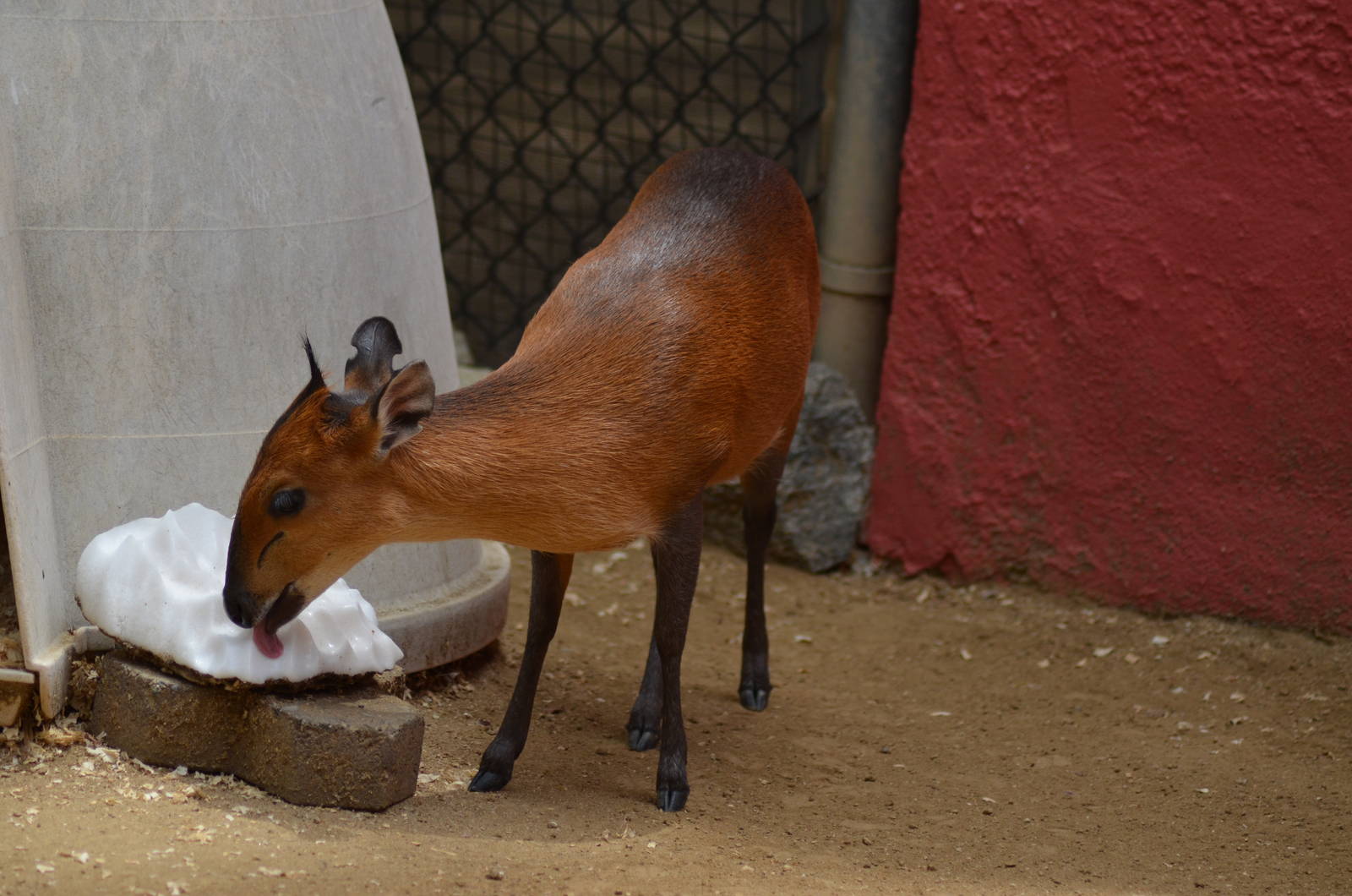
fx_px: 8433
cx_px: 676
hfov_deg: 9.2
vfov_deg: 6.1
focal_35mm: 225
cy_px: 448
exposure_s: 1/1600
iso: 400
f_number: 5
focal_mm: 150
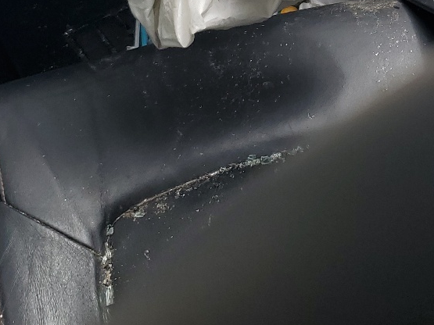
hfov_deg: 25.3
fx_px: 940
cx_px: 385
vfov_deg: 18.2
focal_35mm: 75
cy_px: -110
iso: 50
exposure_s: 1/1429
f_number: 1.5
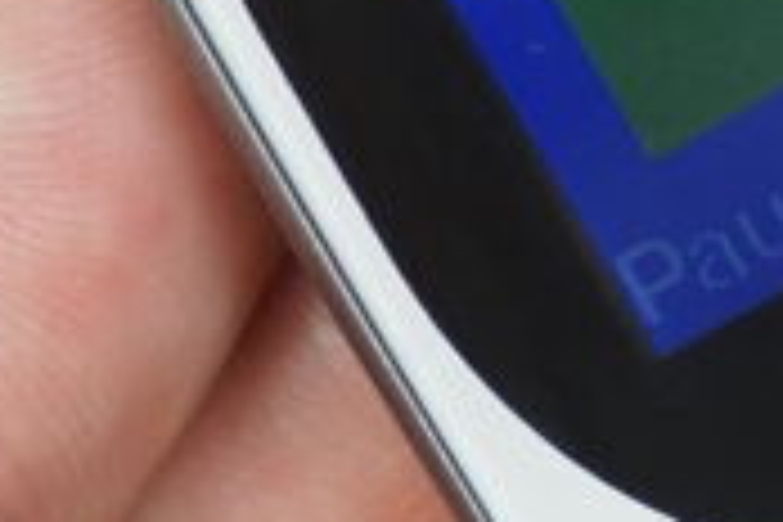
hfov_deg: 5.4
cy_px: -536
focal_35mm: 381
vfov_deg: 3.6
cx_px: 796
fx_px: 8286
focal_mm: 46
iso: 800
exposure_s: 1/80
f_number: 5.6
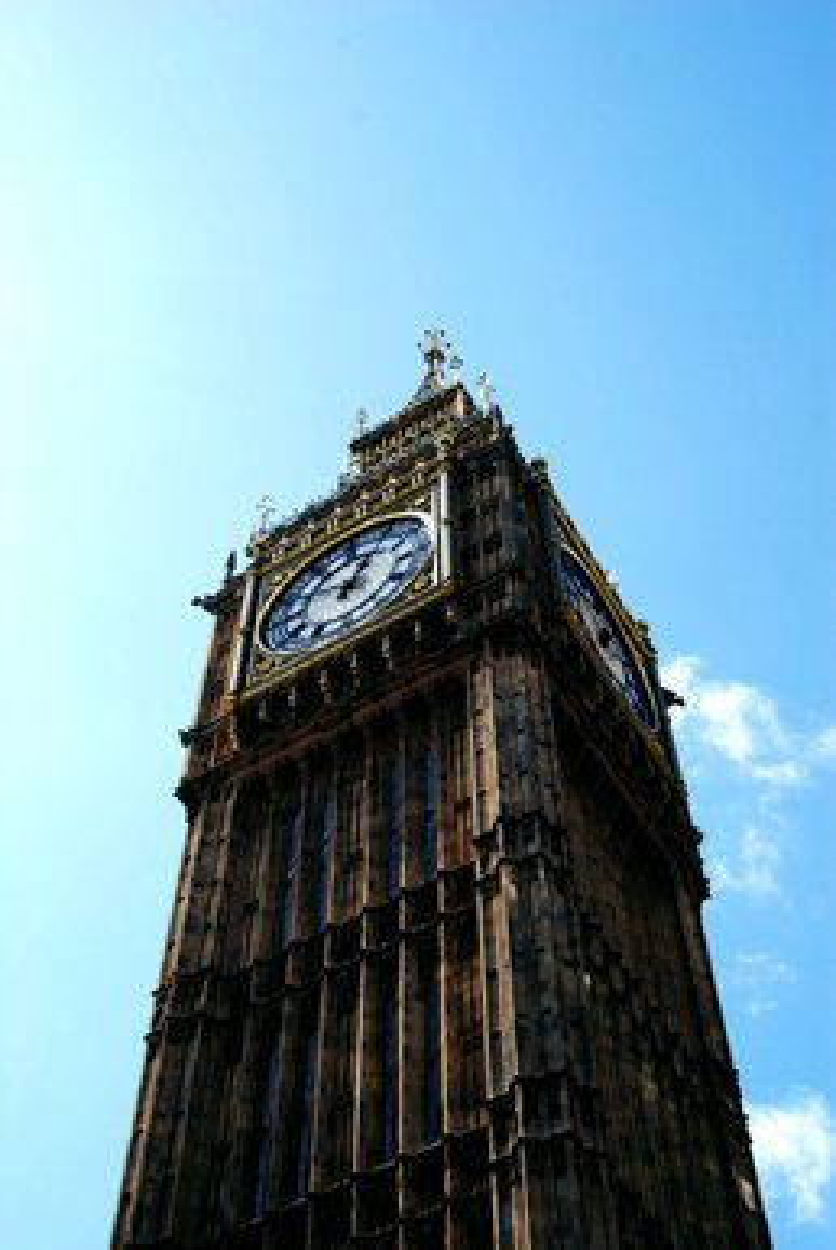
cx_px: 418
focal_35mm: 48
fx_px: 1669
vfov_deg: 41.1
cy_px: 625
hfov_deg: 28.1
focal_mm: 32
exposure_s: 1/250
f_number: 8
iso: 200
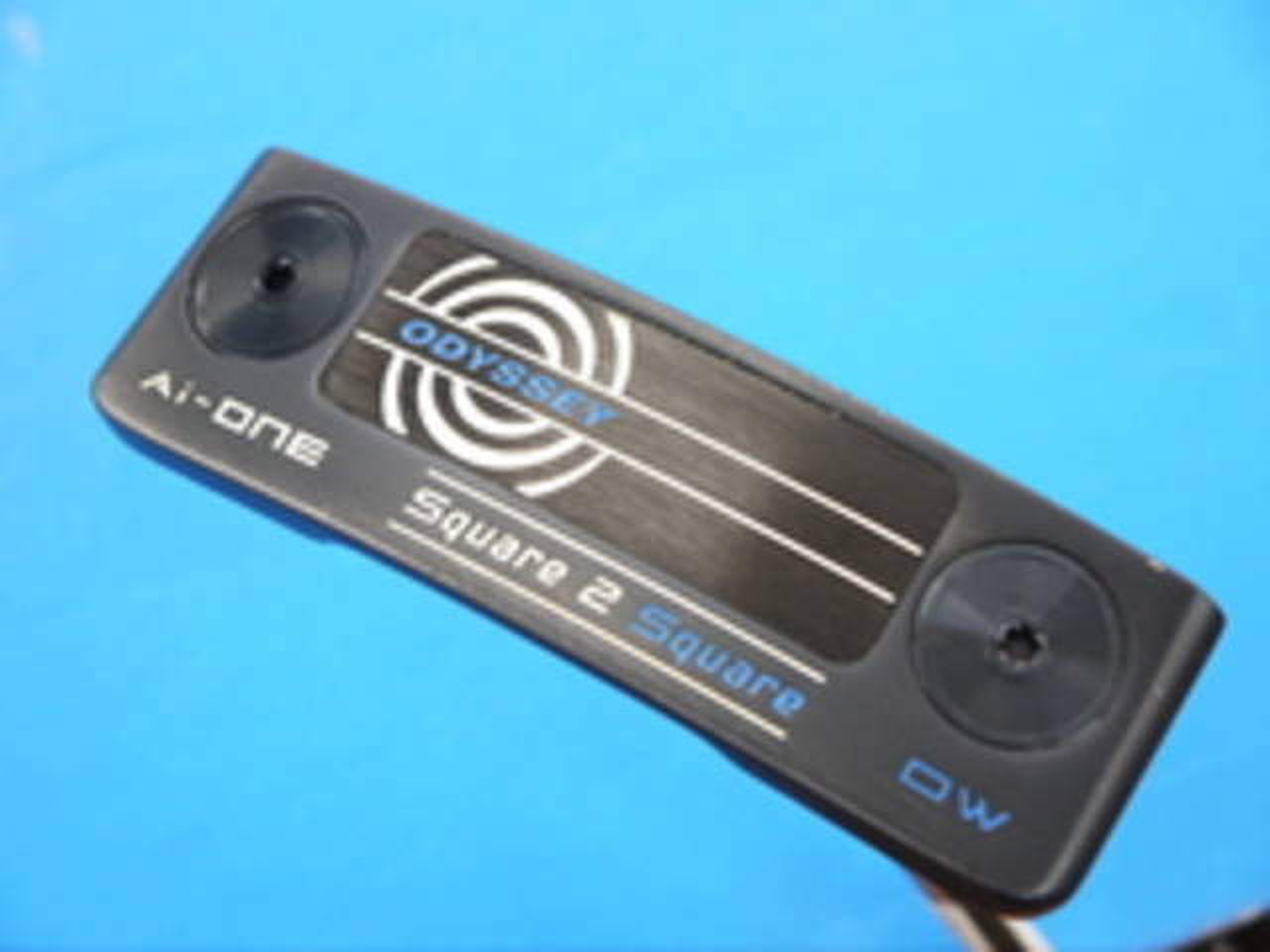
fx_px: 2495
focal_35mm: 68
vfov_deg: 21.6
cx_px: 635
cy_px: 476
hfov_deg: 28.6
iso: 640
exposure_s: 1/80
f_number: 5.2
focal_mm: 34
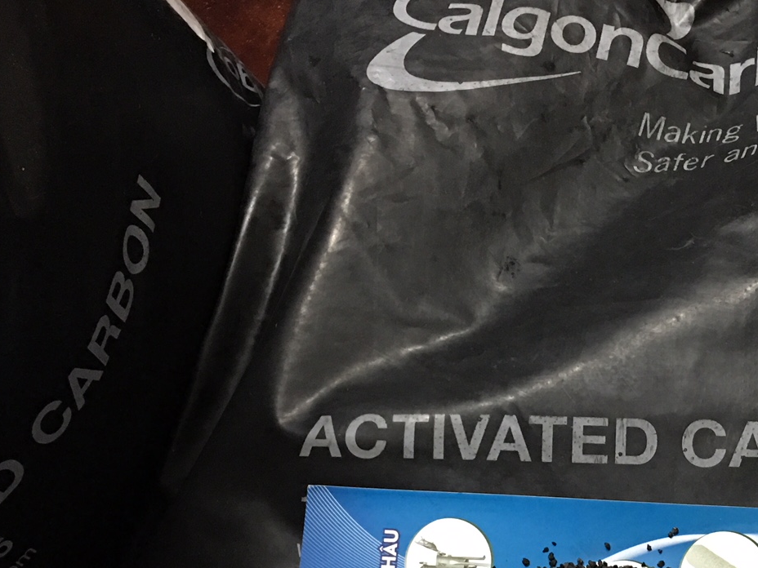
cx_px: 604
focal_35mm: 63
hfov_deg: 30.0
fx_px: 1380
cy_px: 473
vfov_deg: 22.9
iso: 100
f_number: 2.2
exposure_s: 1/8
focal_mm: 4.15
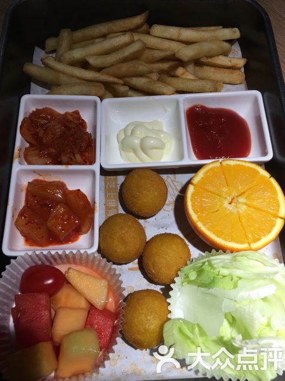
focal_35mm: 31
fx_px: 340
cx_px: 146
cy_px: 186
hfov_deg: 45.4
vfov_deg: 58.4
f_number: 2.2
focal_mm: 4.15
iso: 40
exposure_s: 1/100
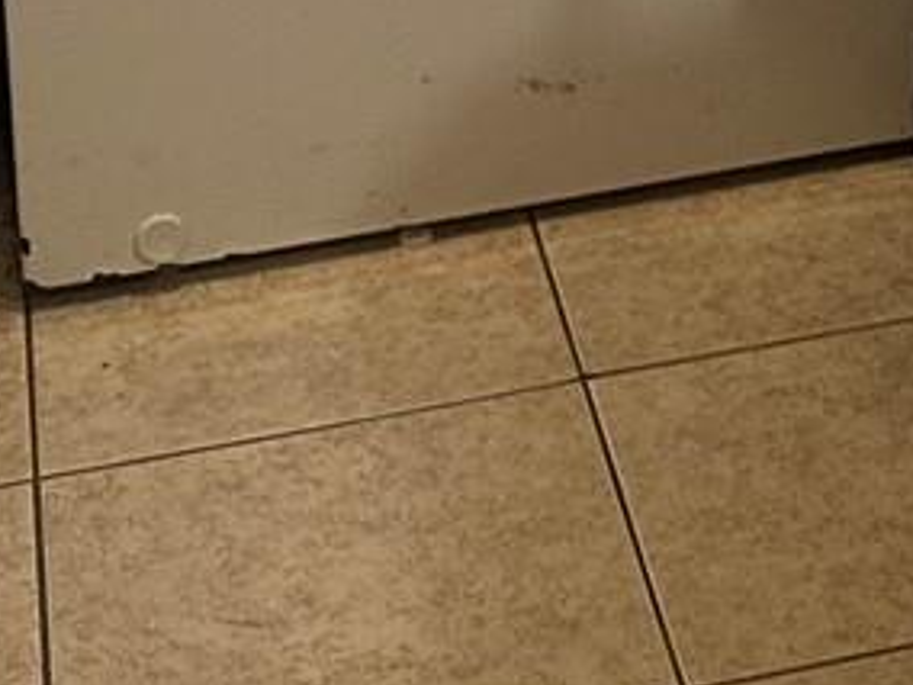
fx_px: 3561
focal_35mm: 135
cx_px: 1183
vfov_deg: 9.9
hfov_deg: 14.0
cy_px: -868
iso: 200
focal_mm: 6.86
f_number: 1.78
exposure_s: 1/60
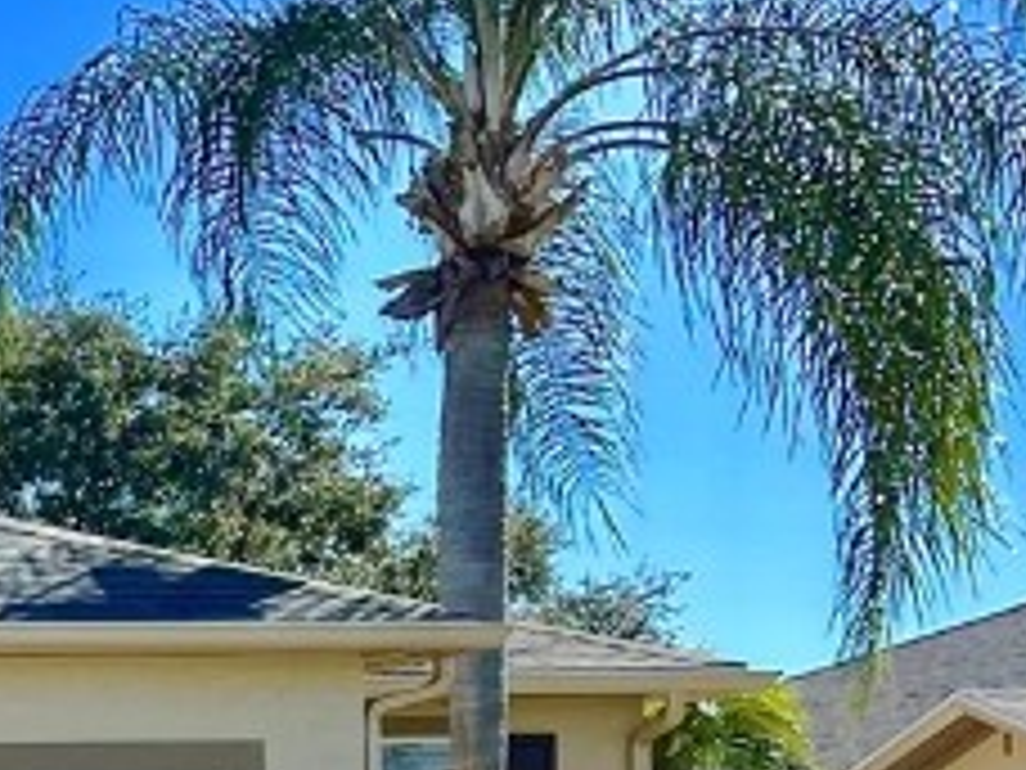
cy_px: 937
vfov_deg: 12.4
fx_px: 3468
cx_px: -1048
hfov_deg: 14.1
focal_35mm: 117
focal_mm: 5.1
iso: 32
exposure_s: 1/3922
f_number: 1.6
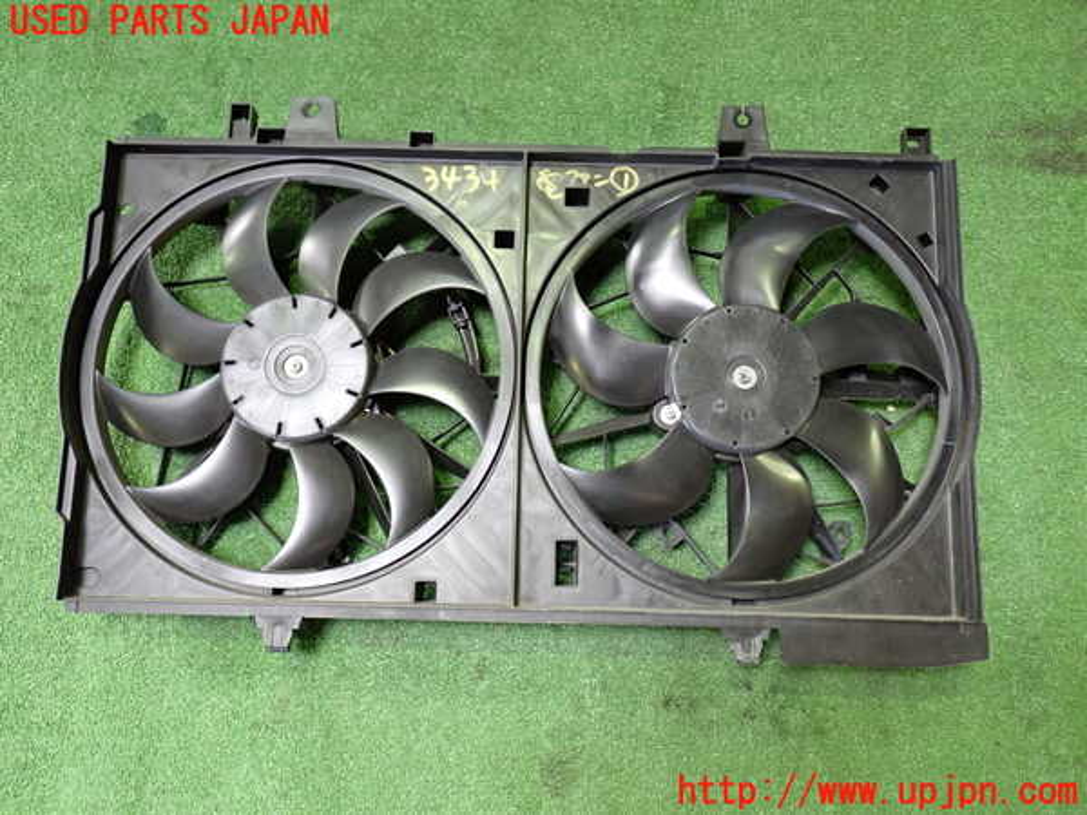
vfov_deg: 46.8
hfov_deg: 60.0
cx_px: 544
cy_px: 408
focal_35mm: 30
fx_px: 942
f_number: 2.3
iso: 320
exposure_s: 1/30
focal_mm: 5.4
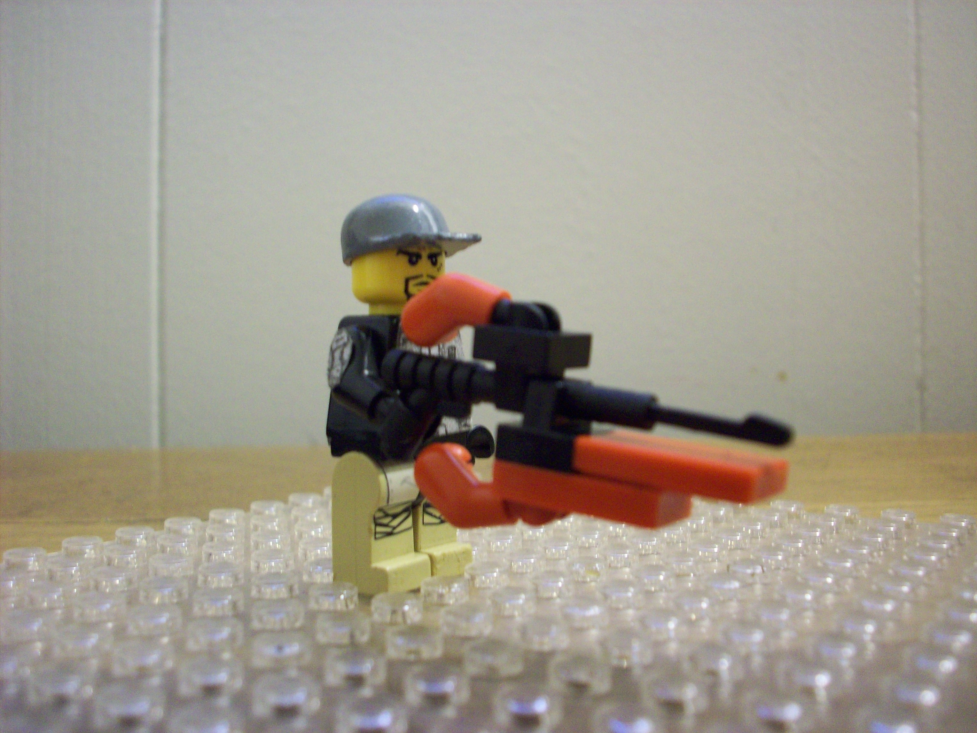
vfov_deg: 38.7
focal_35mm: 37
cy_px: 366
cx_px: 488
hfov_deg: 50.1
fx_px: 1044
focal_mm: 6.2
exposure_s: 1/8
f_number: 2.8
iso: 200
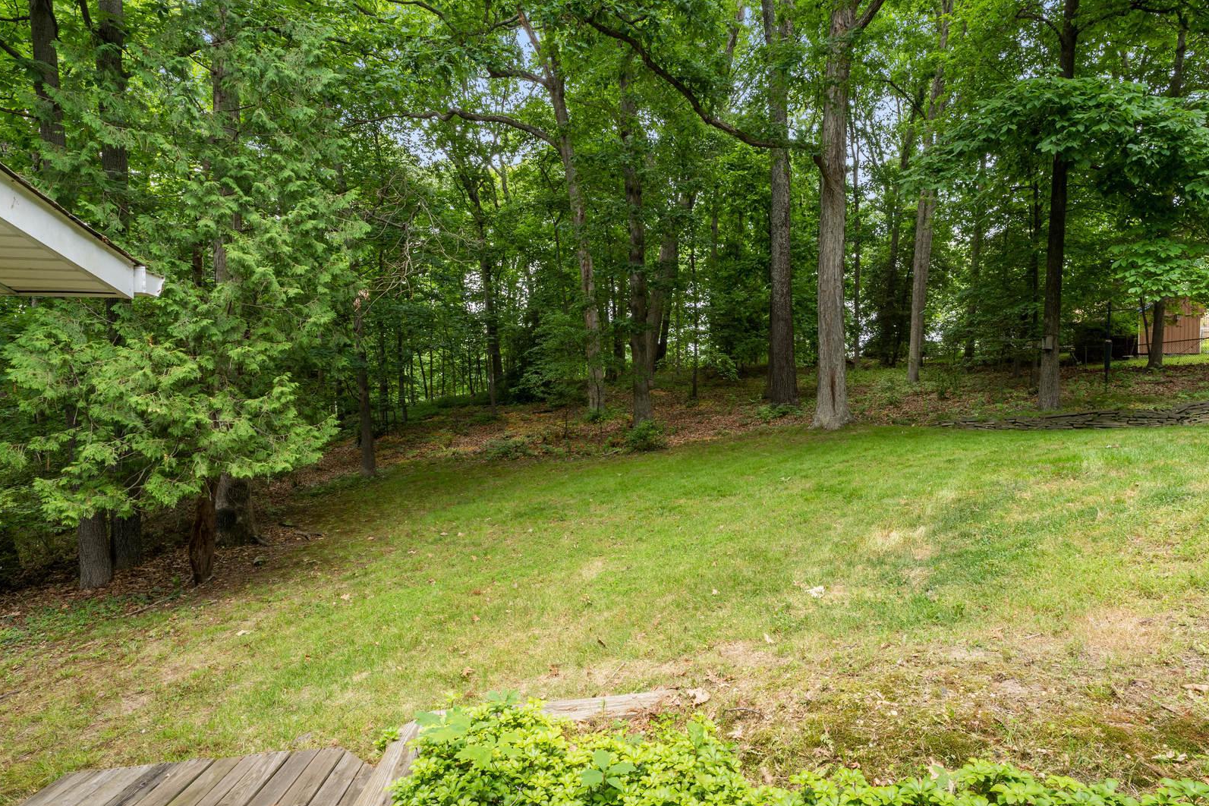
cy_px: 431
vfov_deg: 67.3
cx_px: 675
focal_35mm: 18
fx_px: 604
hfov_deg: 89.6
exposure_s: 1/13
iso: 200
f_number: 16
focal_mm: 14
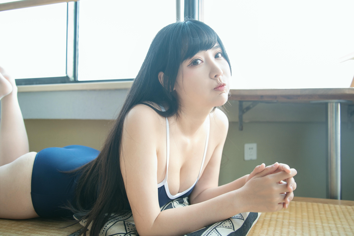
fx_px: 275
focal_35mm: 28
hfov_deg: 65.5
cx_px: 177
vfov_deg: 46.4
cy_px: 118
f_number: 2.8
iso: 640
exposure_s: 1/100
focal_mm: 28
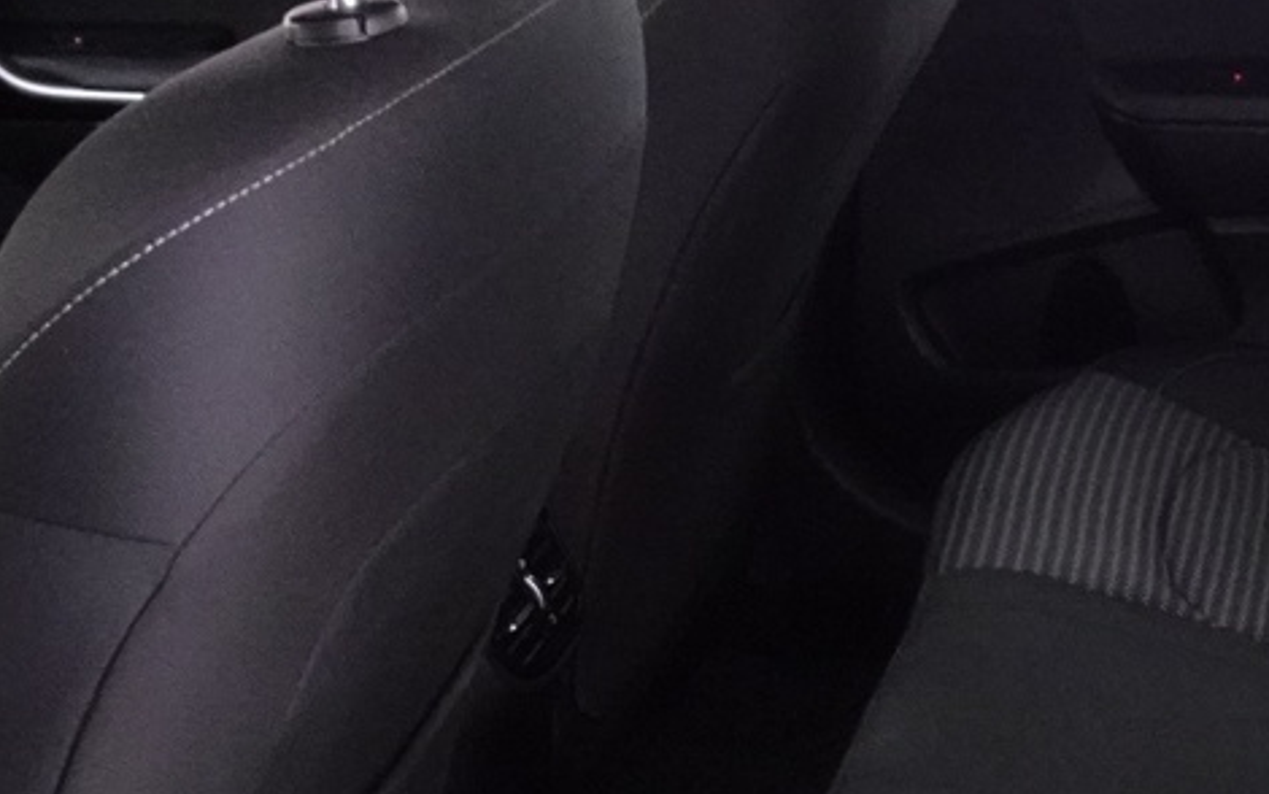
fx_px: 2698
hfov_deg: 25.6
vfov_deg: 16.6
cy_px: 613
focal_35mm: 78
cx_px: 1164
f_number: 3.5
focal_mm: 4.25
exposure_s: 1/6
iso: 800
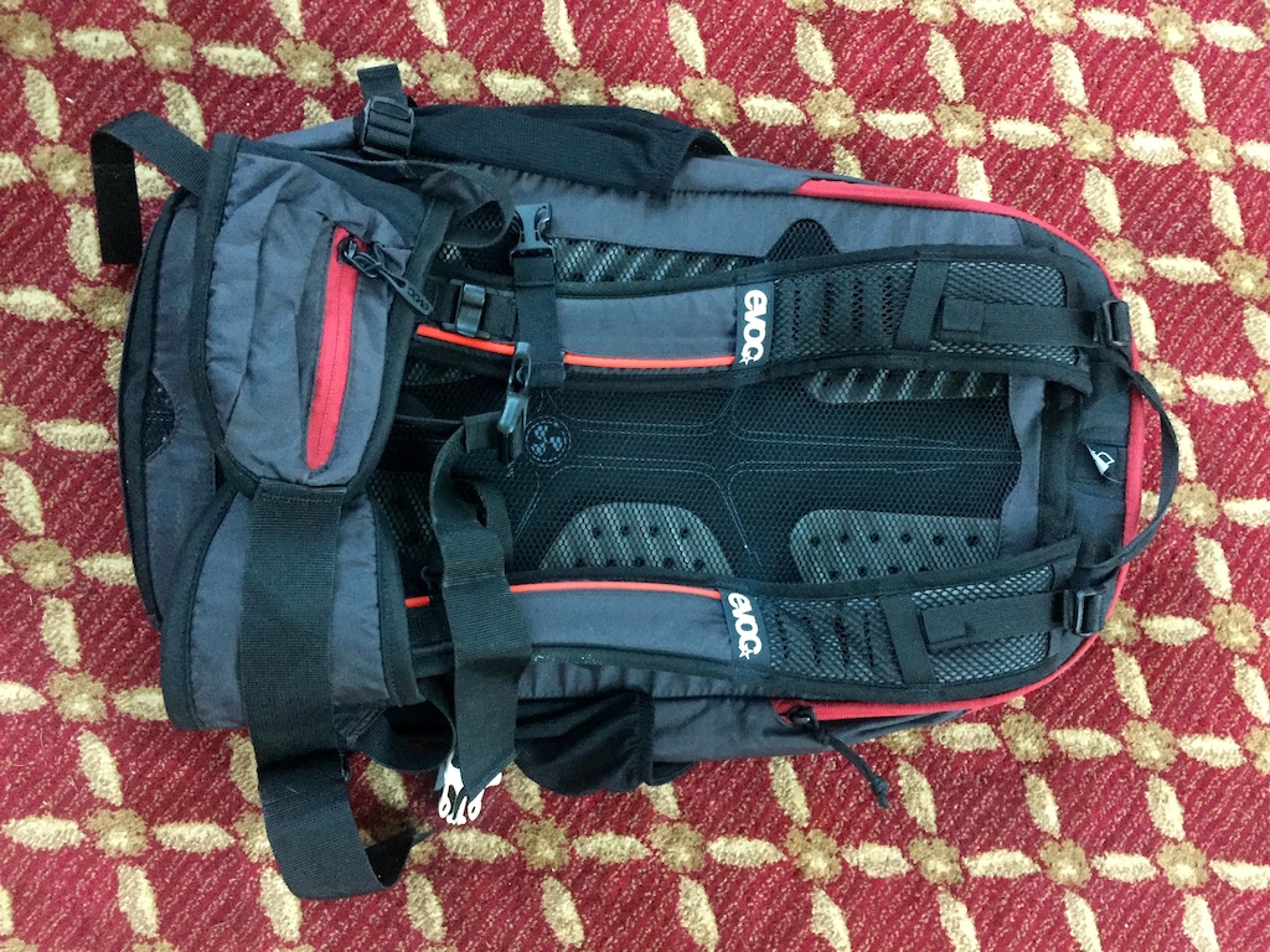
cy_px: 476
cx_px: 635
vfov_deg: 48.2
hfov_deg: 61.7
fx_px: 1064
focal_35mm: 29
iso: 320
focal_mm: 4.15
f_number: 2.2
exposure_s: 1/15
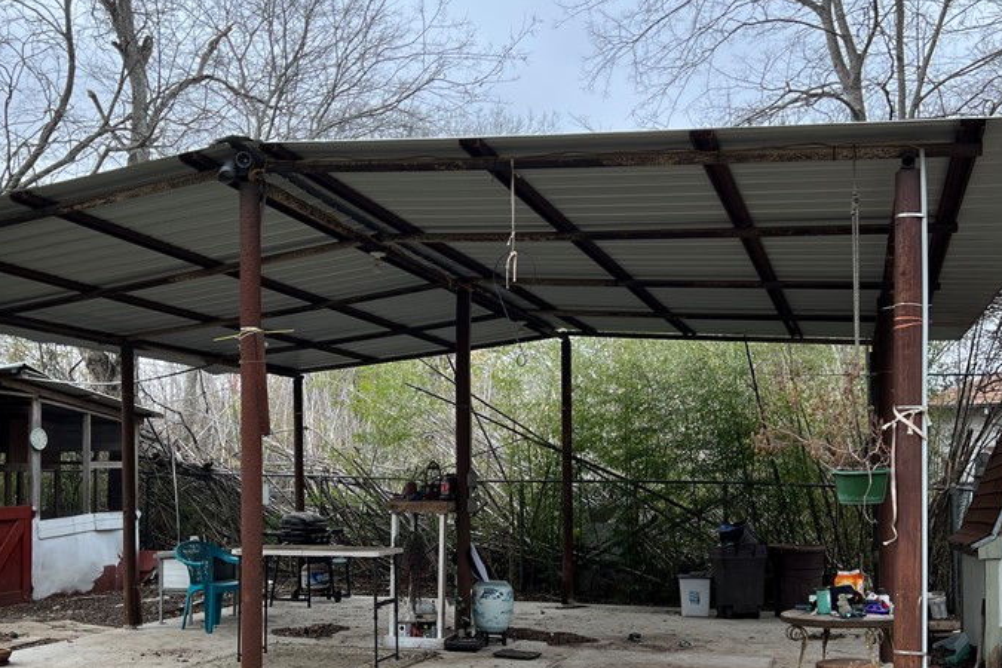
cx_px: 423
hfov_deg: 47.2
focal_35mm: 41
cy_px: 482
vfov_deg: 32.2
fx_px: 1141
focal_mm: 5.7
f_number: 1.5
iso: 50
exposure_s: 1/591
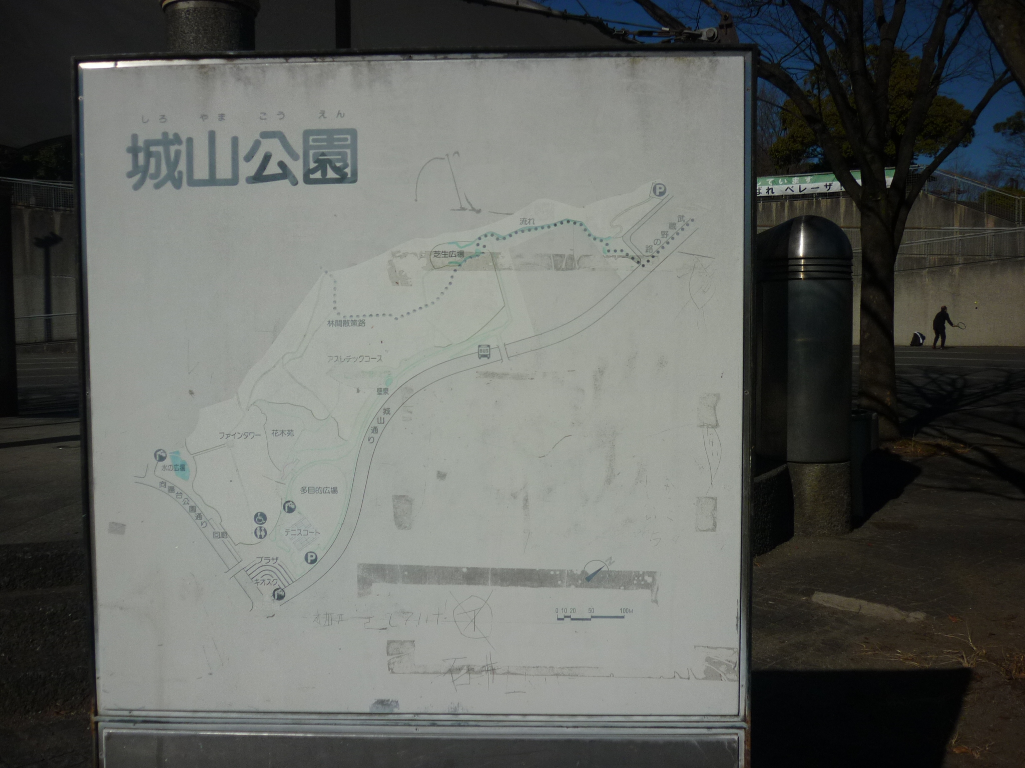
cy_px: 384
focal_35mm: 33
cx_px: 512
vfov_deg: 42.9
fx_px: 977
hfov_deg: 55.4
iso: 100
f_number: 8
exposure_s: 1/1300
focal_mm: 5.5
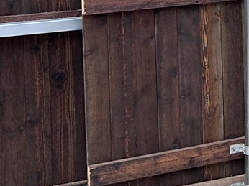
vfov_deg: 9.2
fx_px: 1107
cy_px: -150
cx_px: 507
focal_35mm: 154
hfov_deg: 11.5
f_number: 1.5
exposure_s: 1/705
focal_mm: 5.7
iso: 50
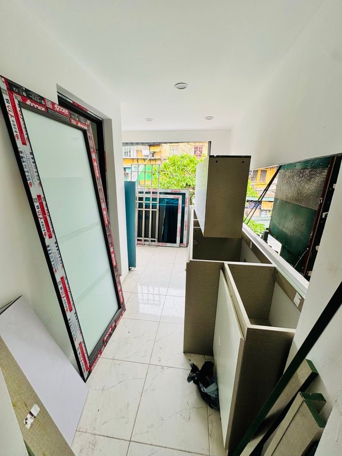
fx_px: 184
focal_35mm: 14
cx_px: 171
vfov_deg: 102.1
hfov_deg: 85.7
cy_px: 228
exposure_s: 1/145
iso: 40
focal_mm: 2.22
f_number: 2.2
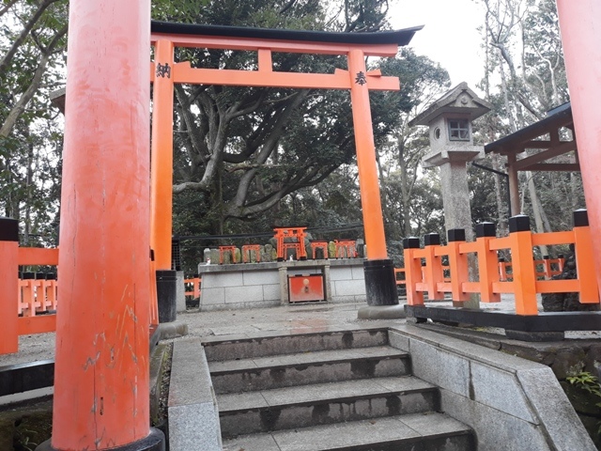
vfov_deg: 51.4
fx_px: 469
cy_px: 226
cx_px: 300
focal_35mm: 27
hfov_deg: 65.3
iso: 64
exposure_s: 1/40
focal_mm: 3.71
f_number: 1.7
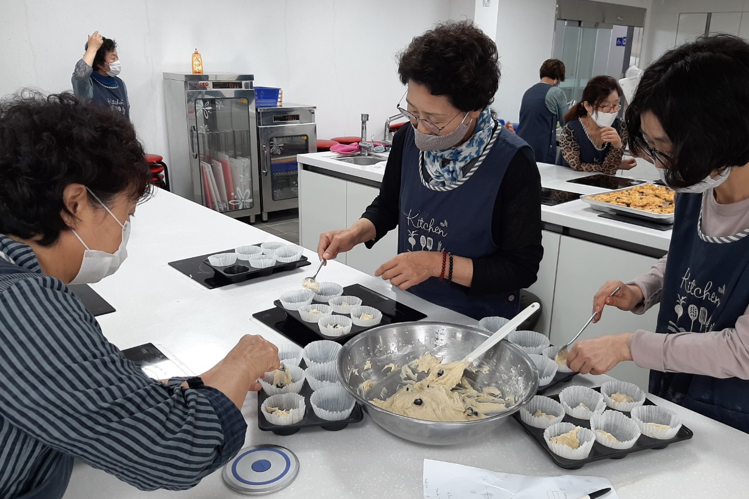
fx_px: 583
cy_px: 240
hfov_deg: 65.5
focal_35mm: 28
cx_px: 386
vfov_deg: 46.4
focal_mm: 3.93
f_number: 1.7
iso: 40
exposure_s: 1/60.2
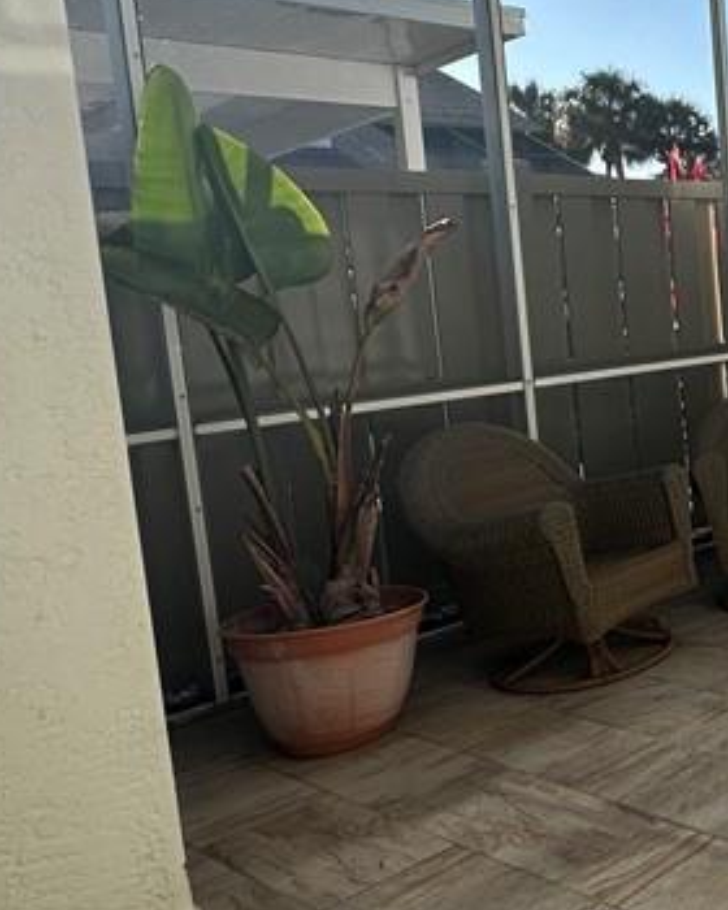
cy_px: 356
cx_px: 1170
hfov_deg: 25.1
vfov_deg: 45.5
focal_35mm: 40
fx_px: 1077
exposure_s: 1/1033
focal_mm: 2.22
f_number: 2.2
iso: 50
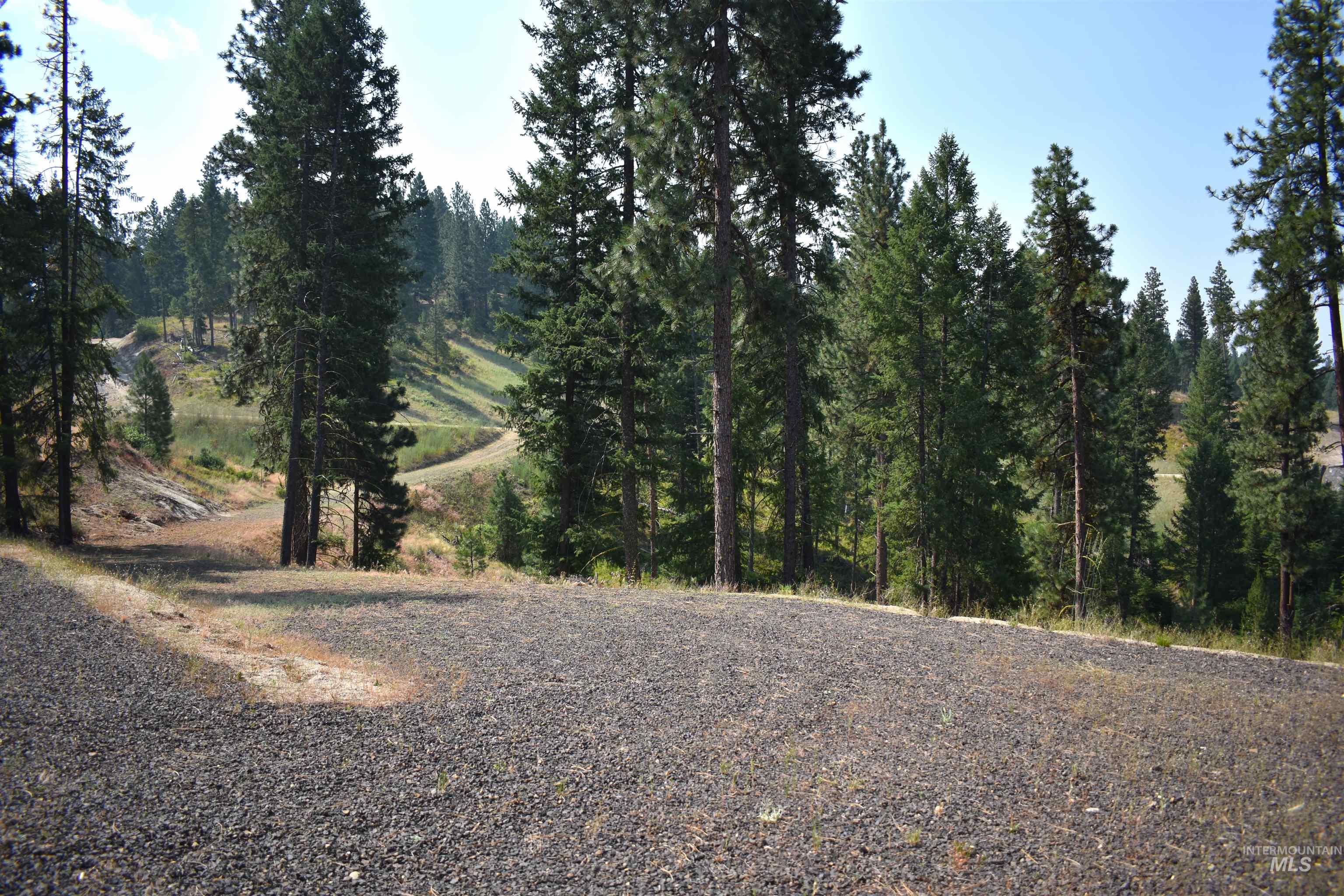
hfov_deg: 67.4
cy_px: 448
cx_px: 672
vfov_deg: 47.9
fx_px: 1008
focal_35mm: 27
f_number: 3.5
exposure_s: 1/1000
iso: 100
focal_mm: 18
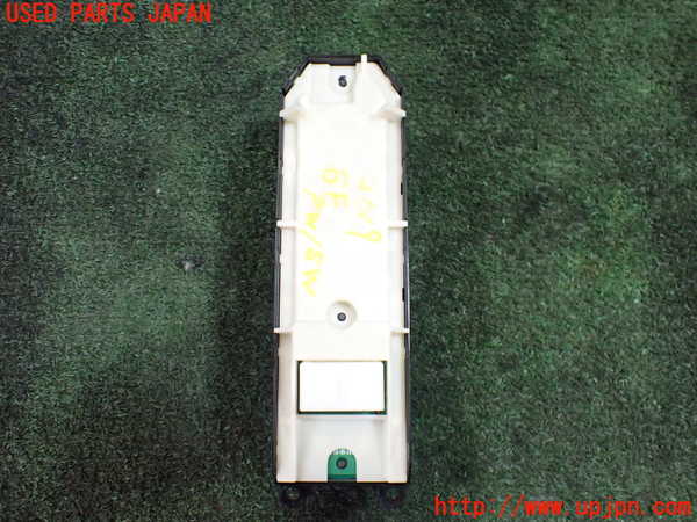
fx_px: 604
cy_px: 261
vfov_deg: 46.8
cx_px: 348
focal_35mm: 30
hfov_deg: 60.0
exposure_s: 1/125
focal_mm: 5.4
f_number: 2.3
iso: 640
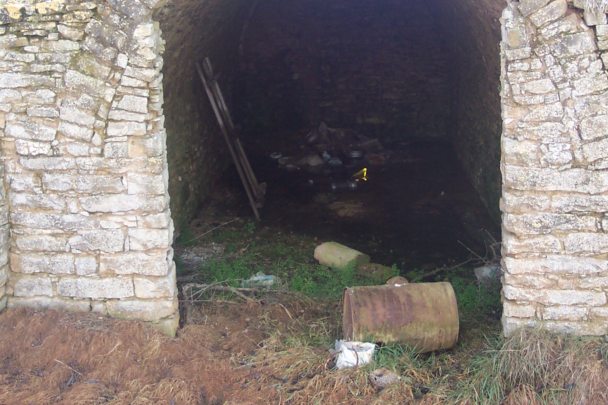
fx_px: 895
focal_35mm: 53
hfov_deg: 37.5
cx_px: 344
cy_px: 123
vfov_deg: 25.3
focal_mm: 8
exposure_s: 1/250
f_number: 2.8
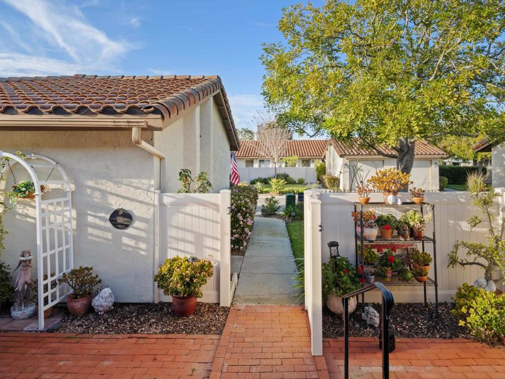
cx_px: 268
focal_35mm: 20
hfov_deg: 81.6
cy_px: 185
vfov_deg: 66.0
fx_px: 292
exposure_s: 1/250
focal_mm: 12
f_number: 9
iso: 100
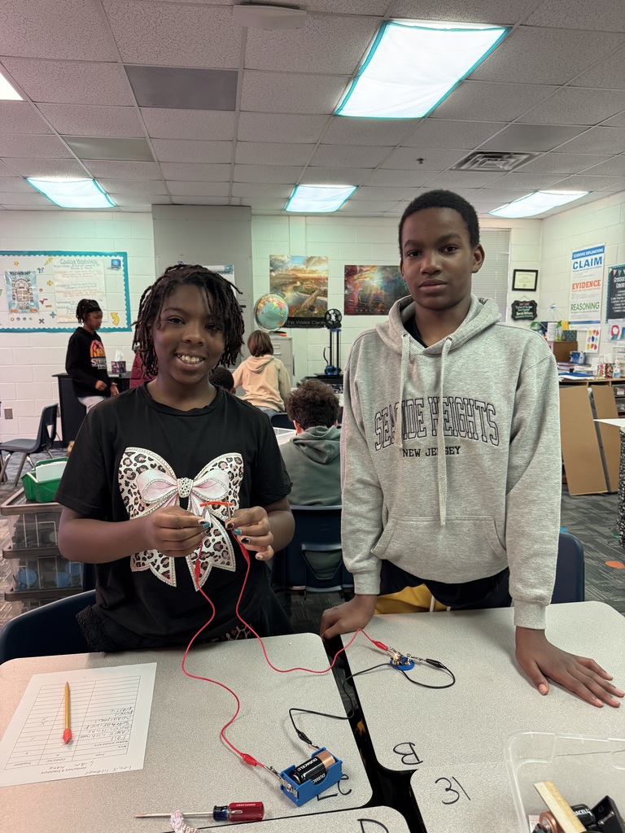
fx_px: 578
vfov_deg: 71.6
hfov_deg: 56.8
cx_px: 312
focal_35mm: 24
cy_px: 416
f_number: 1.78
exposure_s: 1/60
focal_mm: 6.76
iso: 250
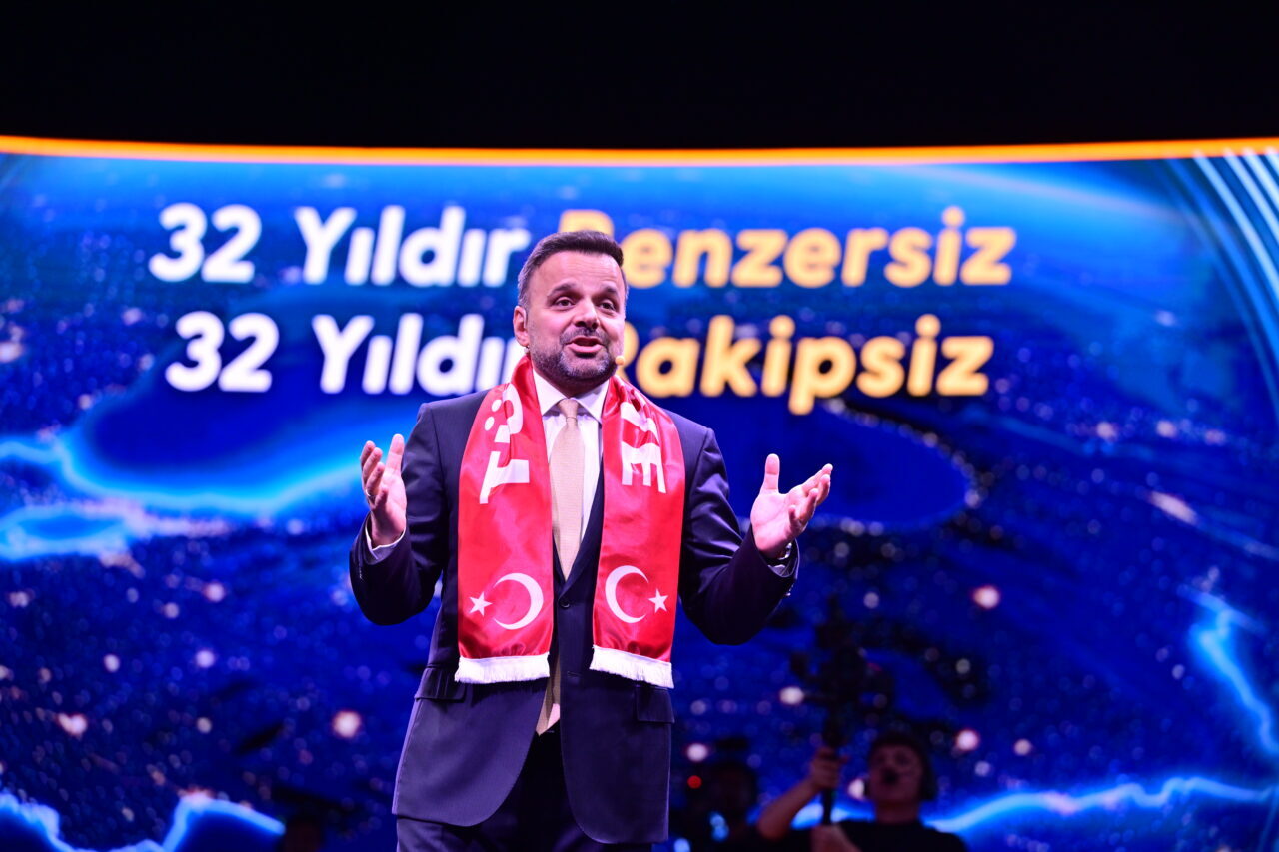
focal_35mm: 110
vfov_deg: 12.4
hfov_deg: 18.6
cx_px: 640
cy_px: 426
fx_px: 3907
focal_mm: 110
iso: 1000
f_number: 2.8
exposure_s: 1/400
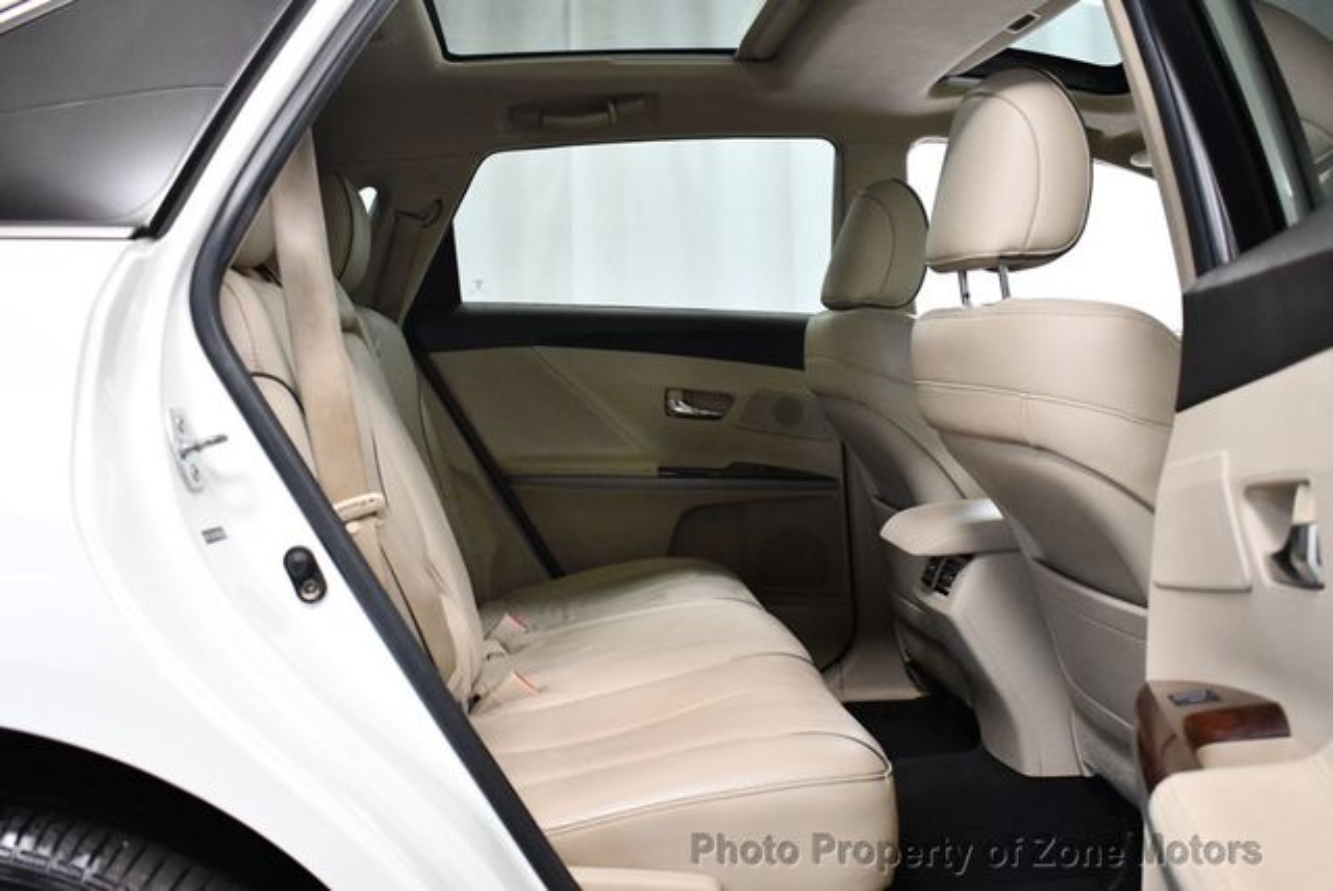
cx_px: 666
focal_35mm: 36
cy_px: 446
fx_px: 1334
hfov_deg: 53.1
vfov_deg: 36.9
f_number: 3.5
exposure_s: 1/125
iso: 2800
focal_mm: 18
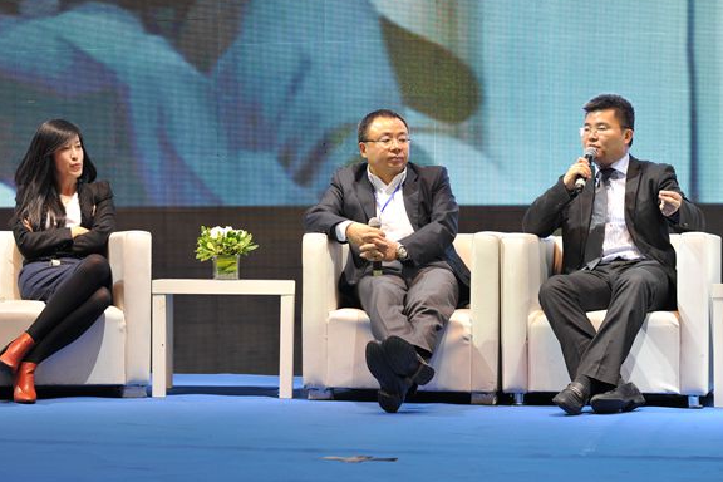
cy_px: 234
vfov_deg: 15.5
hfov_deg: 23.1
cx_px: 344
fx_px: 1767
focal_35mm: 88
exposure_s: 1/160
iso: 800
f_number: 4
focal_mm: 78
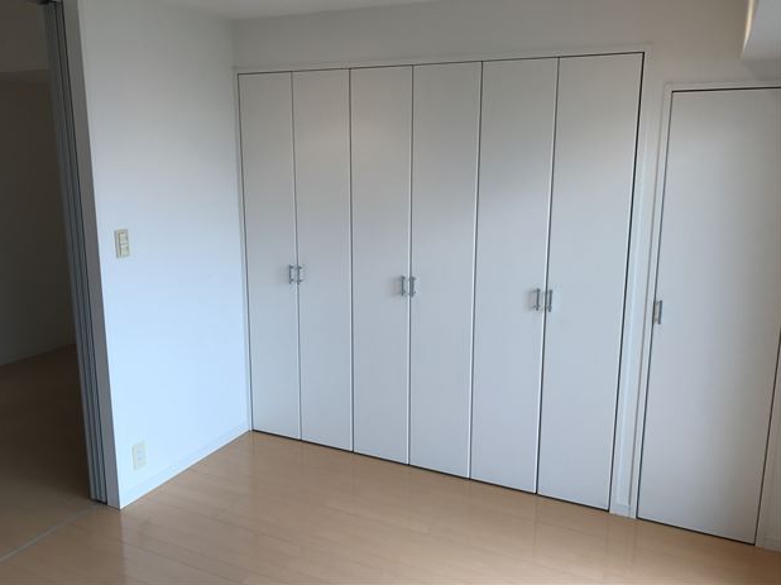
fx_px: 654
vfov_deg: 48.2
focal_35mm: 29
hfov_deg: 61.7
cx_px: 380
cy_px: 283
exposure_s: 1/100
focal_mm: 3.99
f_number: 1.8
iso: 32
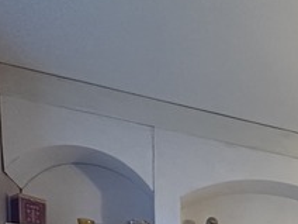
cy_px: 414
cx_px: 488
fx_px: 517
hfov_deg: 23.2
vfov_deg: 18.5
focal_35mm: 60
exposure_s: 1/50
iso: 400
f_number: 2.2
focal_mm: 2.22
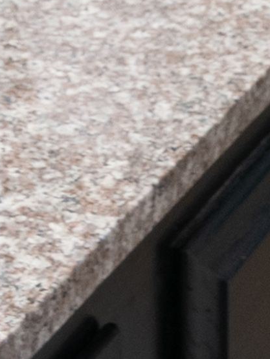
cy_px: -819
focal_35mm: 156
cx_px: 135
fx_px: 1622
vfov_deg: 9.2
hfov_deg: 9.5
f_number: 7.1
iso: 400
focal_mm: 15
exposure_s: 1/4
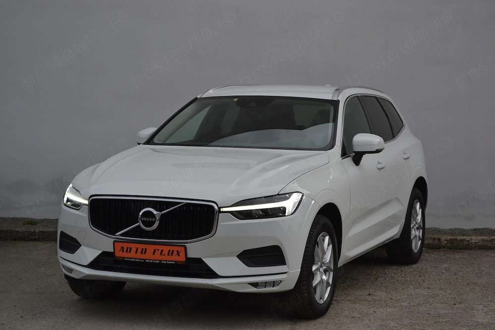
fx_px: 1134
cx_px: 248
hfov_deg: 24.6
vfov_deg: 16.6
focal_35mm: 82
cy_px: 165
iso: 100
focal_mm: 55
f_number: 6.3
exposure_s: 1/200
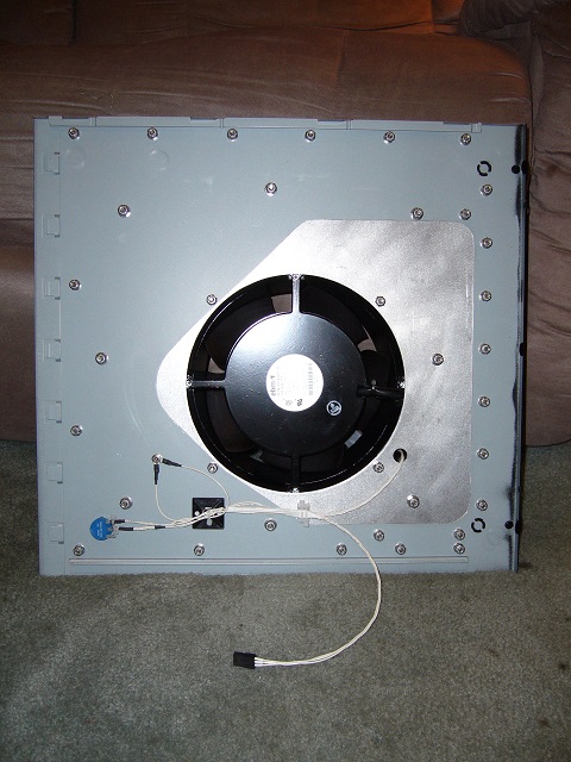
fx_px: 770
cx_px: 286
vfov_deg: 52.6
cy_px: 381
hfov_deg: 40.7
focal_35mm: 35
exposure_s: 1/30
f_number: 2.8
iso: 100
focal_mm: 5.8
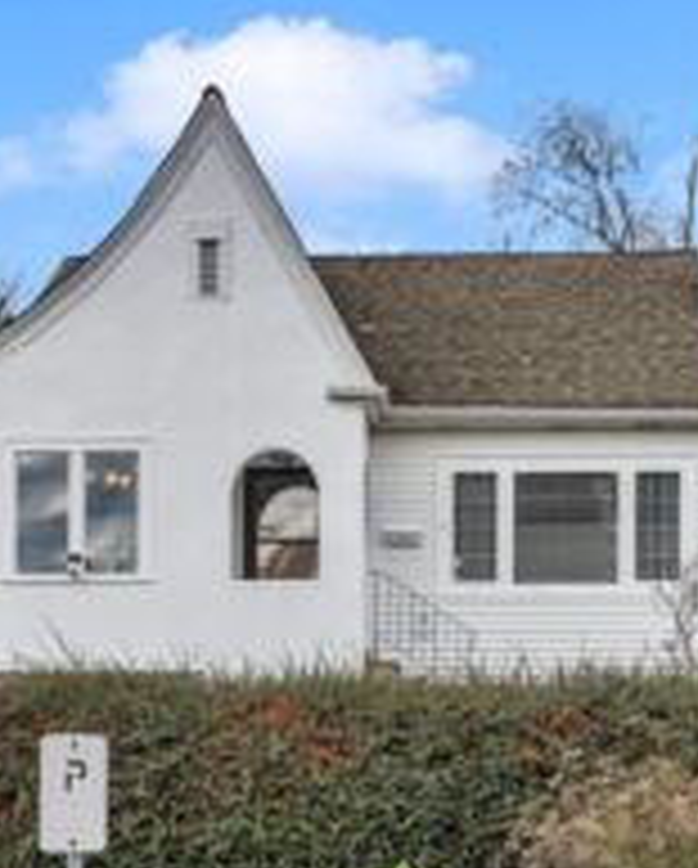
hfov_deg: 22.5
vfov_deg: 27.7
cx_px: 356
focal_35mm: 68
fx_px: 1752
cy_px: 555
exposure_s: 1/200
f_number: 8
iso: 100
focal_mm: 35
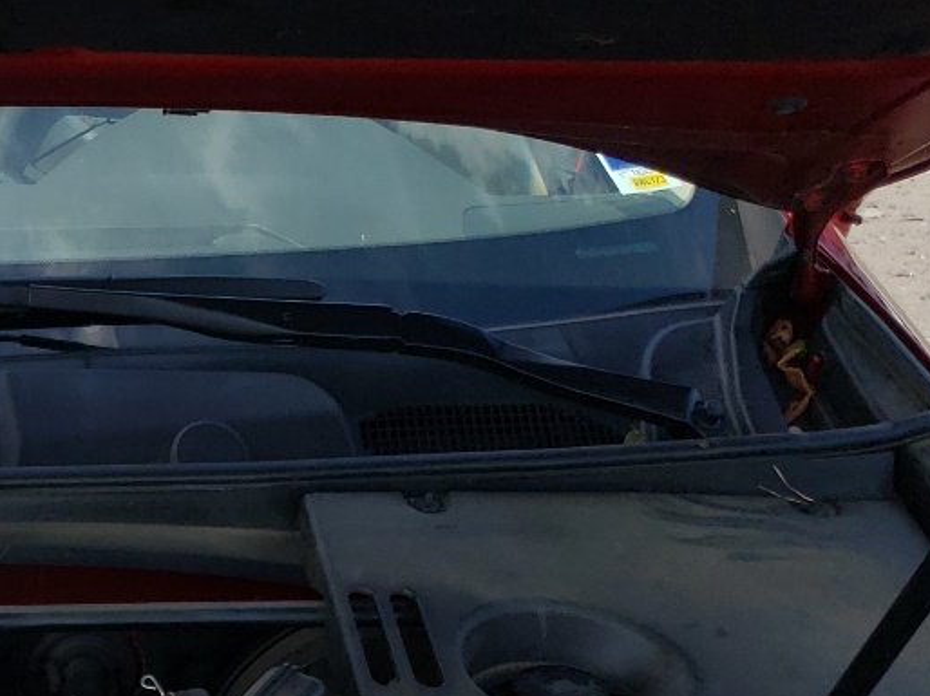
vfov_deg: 16.9
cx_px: -177
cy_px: 953
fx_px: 2175
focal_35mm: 81
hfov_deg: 22.3
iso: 50
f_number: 1.5
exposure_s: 1/2500
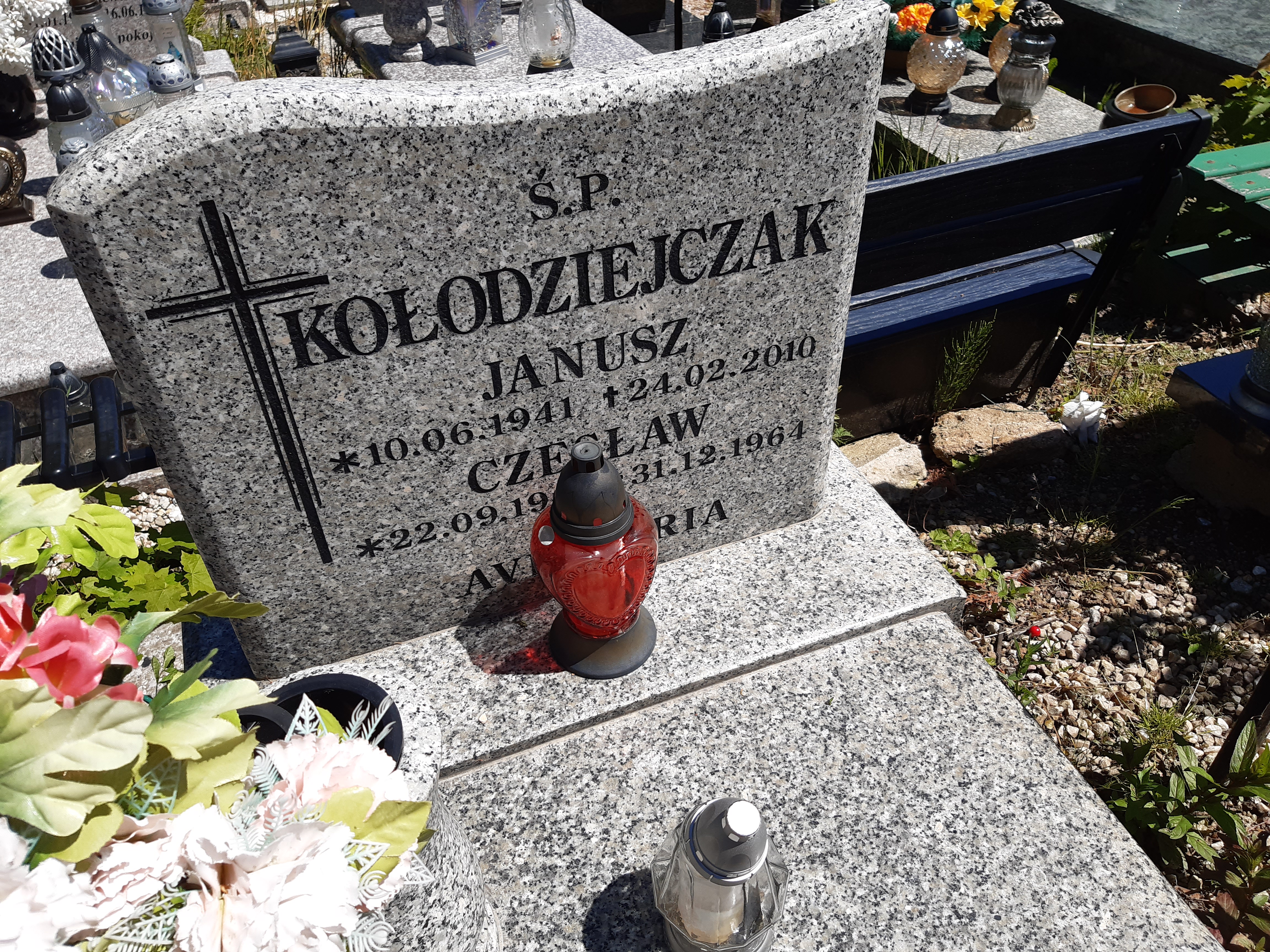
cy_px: 476
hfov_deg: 67.3
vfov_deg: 53.1
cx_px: 635
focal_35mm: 26
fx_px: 954
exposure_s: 1/2165
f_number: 1.7
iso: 40
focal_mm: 3.92
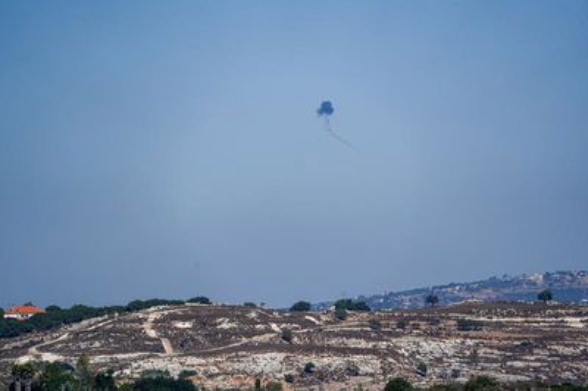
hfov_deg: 5.2
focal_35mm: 400
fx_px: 6528
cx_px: 294
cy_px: 196
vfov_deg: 3.4
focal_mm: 400
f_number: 8
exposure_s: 1/1000
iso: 80
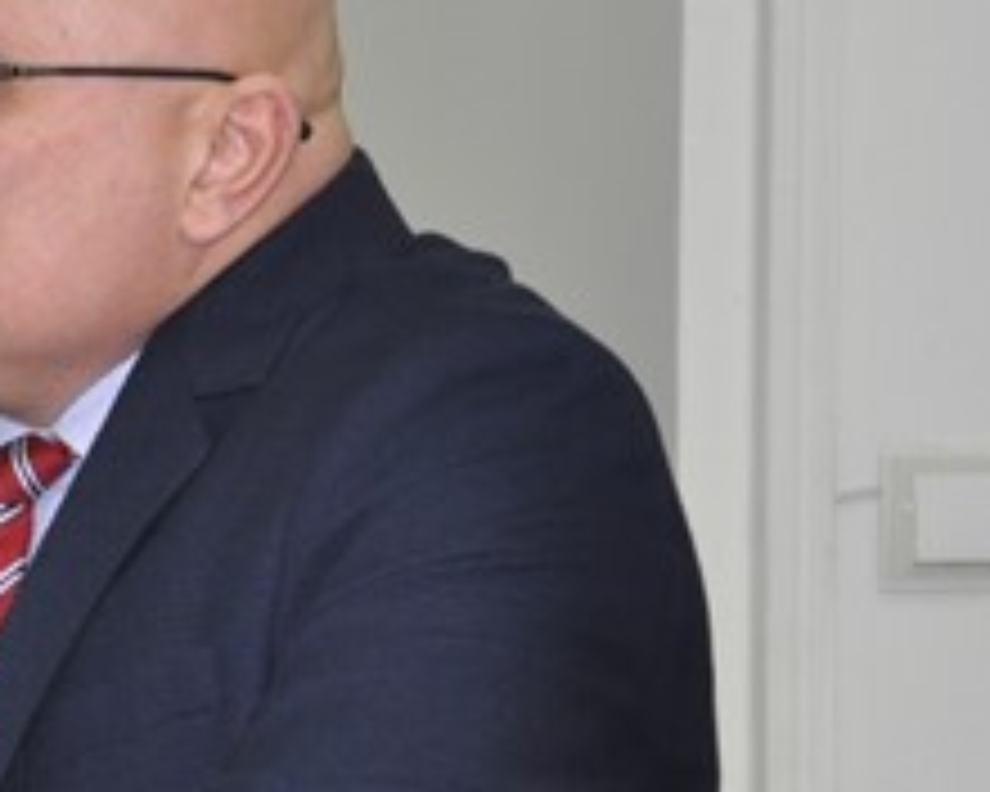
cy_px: 468
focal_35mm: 258
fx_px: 7559
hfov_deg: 7.4
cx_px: -396
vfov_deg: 6.0
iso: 1250
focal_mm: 62
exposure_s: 1/60
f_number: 5.3
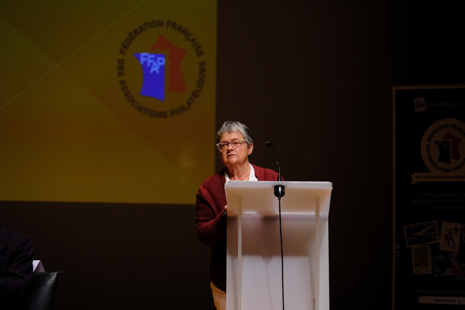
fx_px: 2376
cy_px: 155
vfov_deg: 7.5
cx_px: 232
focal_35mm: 184
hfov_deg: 11.2
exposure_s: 1/120
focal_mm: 122.6
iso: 2000
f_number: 5.6
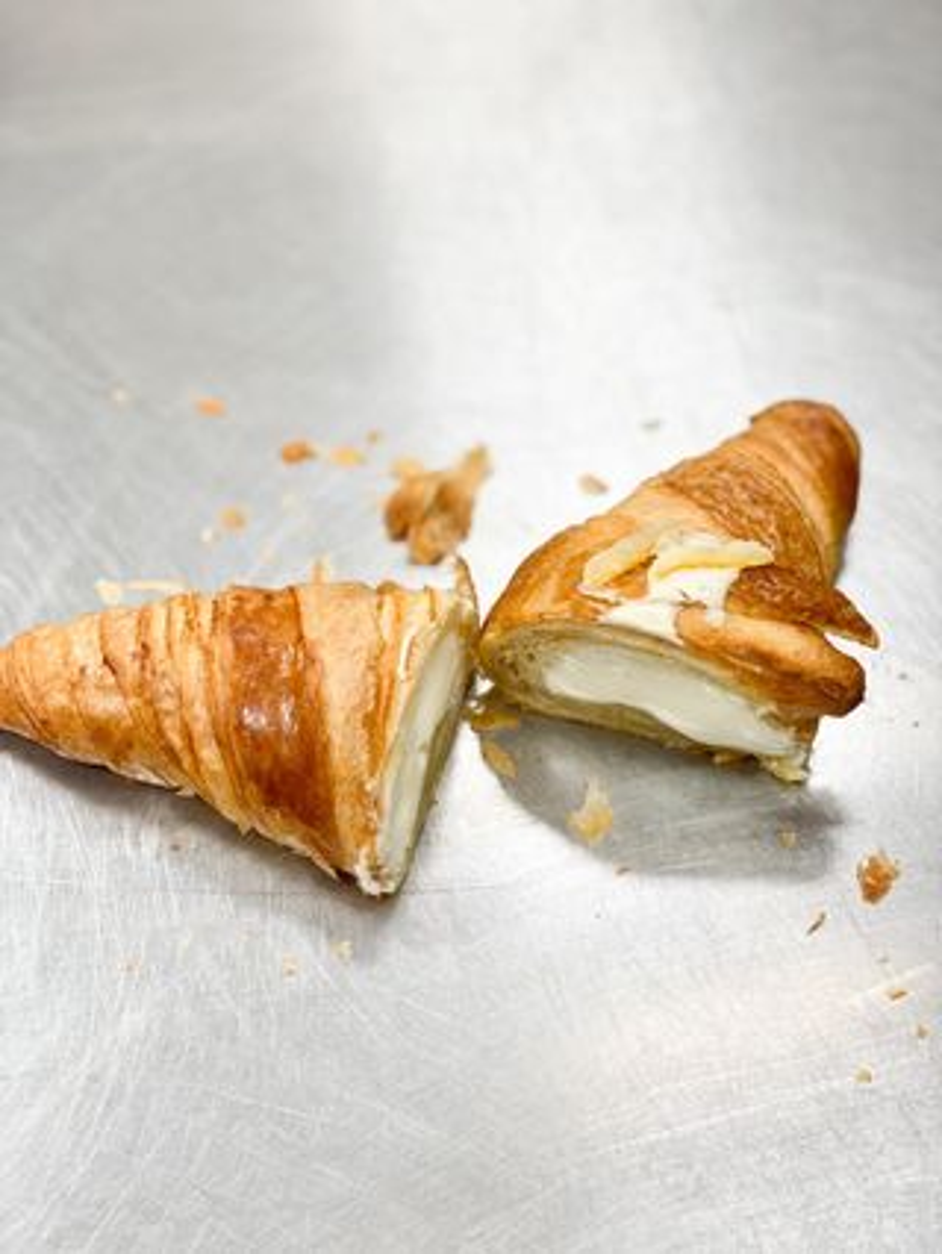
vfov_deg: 36.8
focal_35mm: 52
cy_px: 627
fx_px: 1885
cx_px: 471
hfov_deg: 28.1
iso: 50
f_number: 2
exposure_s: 1/100
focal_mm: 6
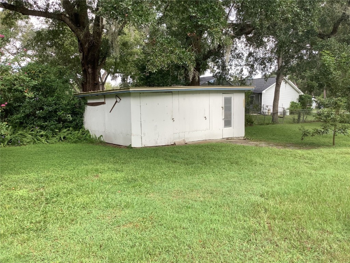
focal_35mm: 31
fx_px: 313
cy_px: 132
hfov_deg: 58.4
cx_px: 175
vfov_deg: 45.4
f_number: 2.4
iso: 25
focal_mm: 3.3
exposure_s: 1/330
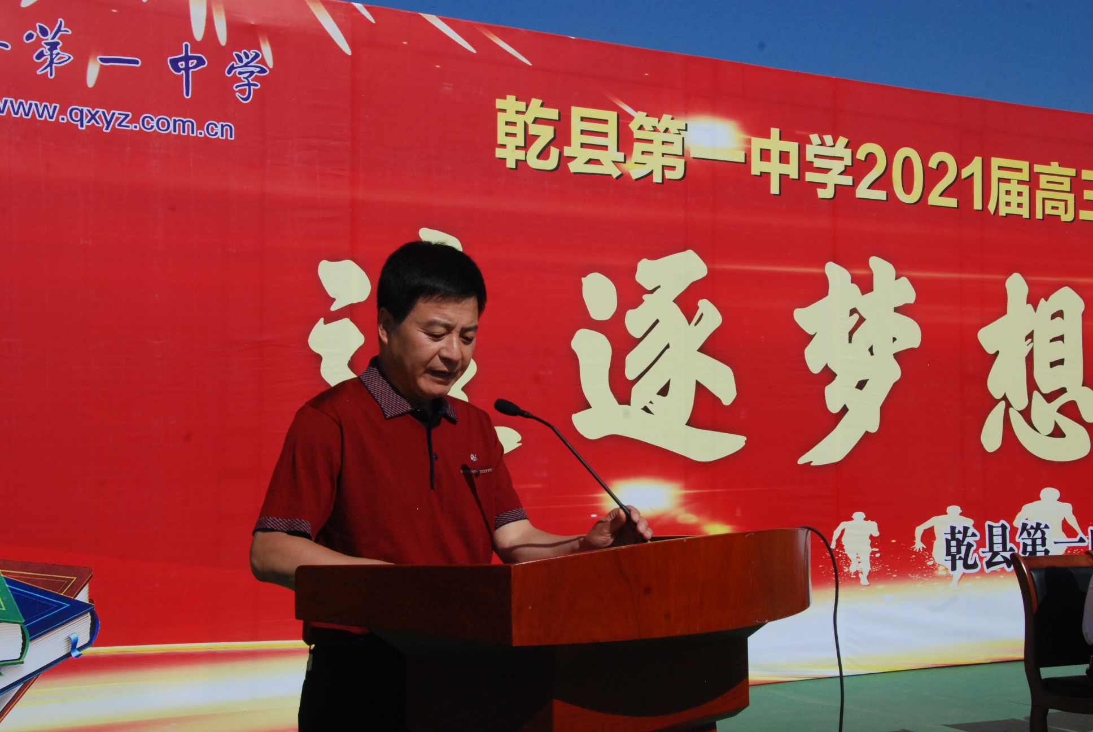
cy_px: 366
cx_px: 546
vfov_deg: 29.9
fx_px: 1368
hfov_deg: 43.6
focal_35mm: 45
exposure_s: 1/1000
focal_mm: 30
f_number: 16
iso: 800
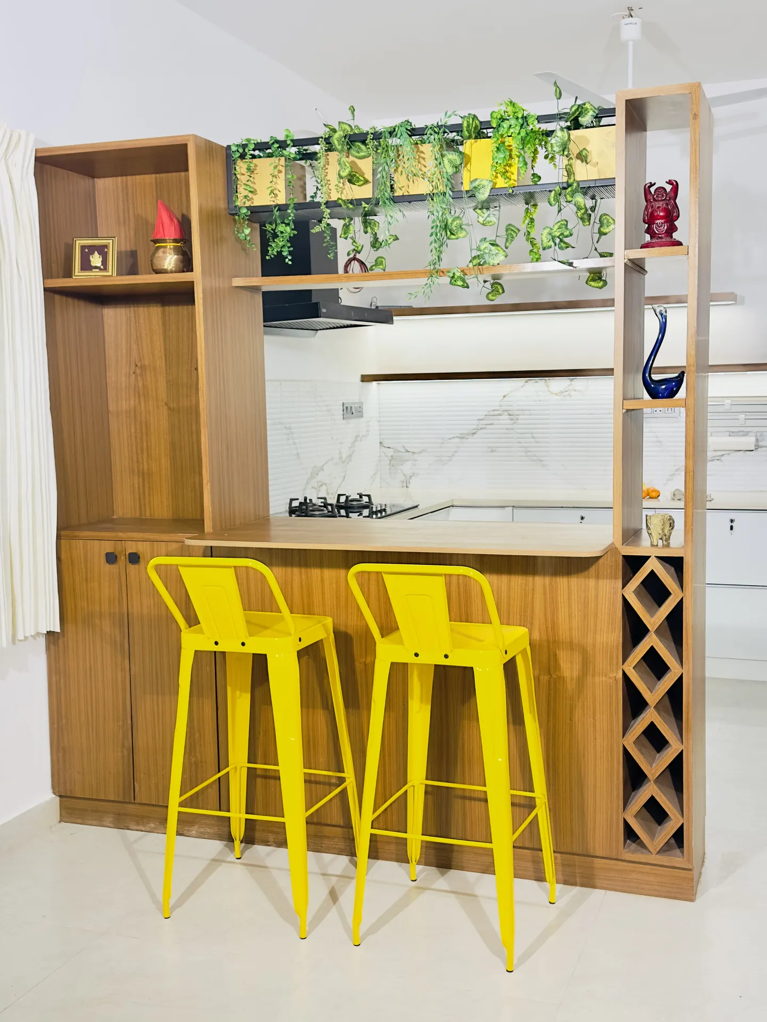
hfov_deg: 36.0
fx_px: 1182
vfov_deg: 46.8
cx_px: 384
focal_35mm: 40
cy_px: 511
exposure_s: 1/100
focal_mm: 6.86
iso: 64
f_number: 1.78
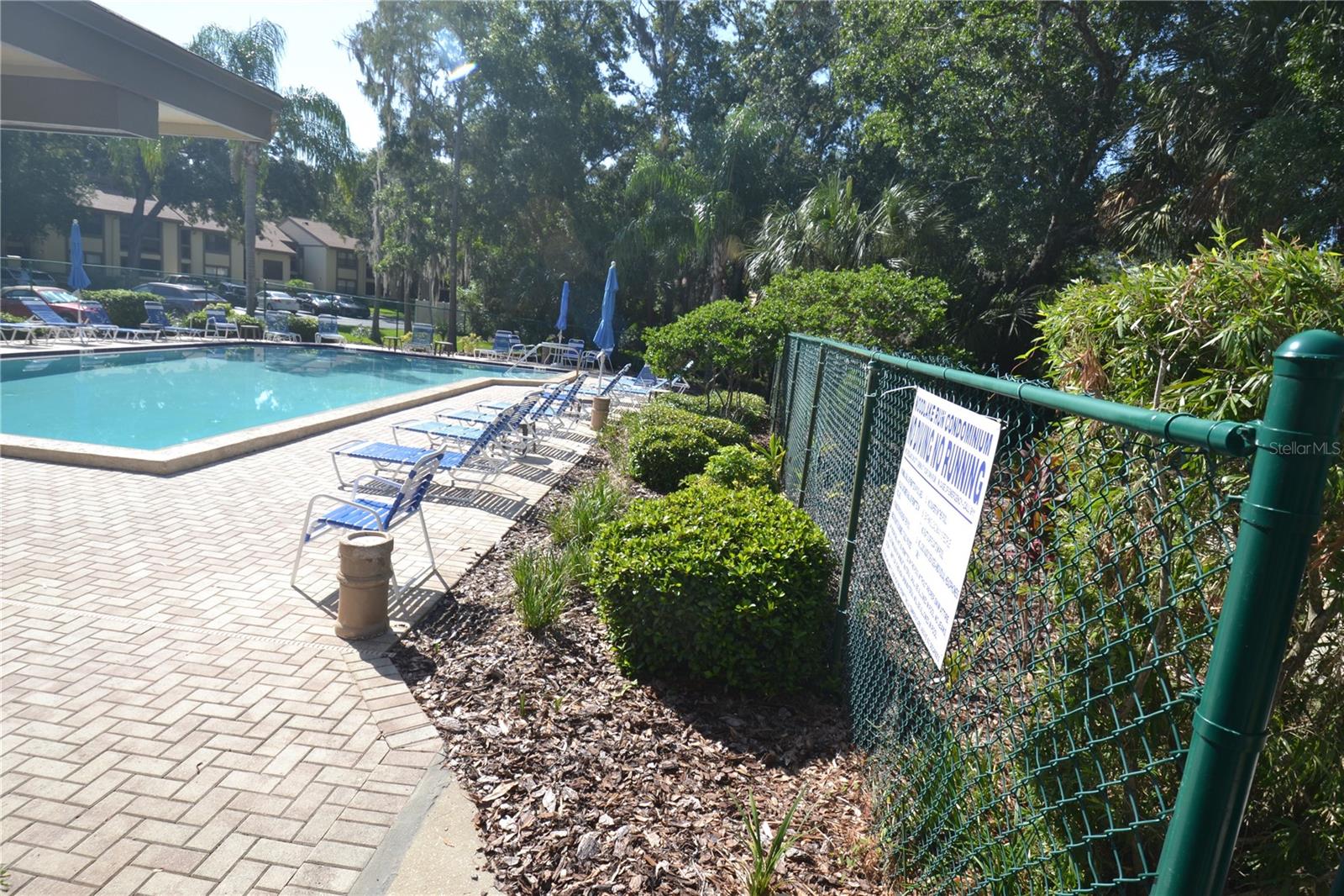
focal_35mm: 18
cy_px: 448
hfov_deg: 90.0
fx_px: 672
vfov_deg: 67.4
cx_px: 672
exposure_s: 1/200
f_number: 7.1
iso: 100
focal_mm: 12
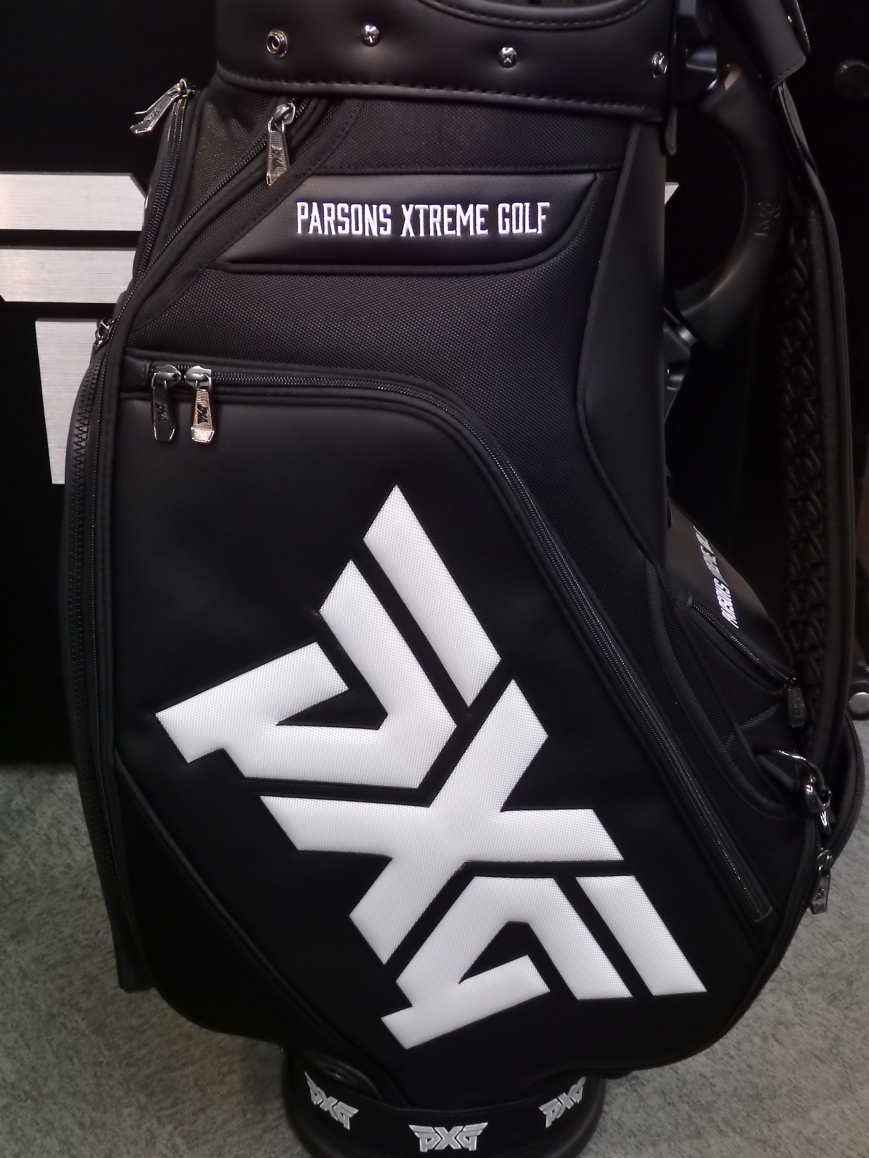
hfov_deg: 29.7
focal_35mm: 49
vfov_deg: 38.9
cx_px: 434
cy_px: 579
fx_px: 1640
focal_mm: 8.9
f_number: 4
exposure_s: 1/50
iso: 1250
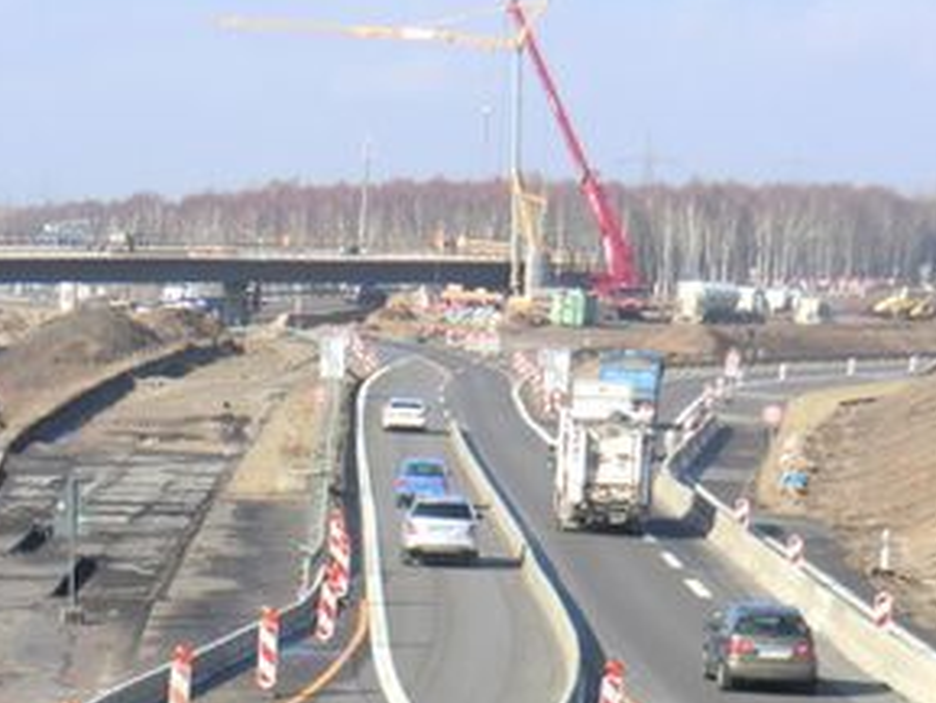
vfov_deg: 7.7
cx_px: 49
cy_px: 740
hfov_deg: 10.3
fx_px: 5167
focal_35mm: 191
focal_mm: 16
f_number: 4.8
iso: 64
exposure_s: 1/250
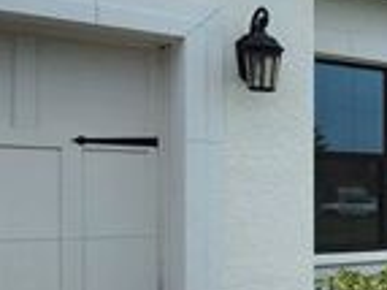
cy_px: 201
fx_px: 715
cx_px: 556
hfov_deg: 24.6
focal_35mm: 64
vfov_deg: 22.8
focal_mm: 1.74
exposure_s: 1/701
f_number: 2.2
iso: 40
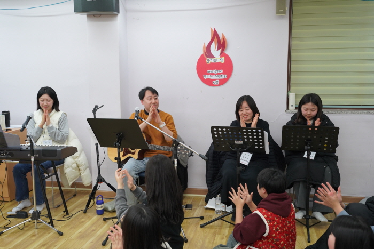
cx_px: 187
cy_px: 124
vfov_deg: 33.4
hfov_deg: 48.4
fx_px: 416
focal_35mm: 40
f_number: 4
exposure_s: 1/160
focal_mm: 40
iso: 1000
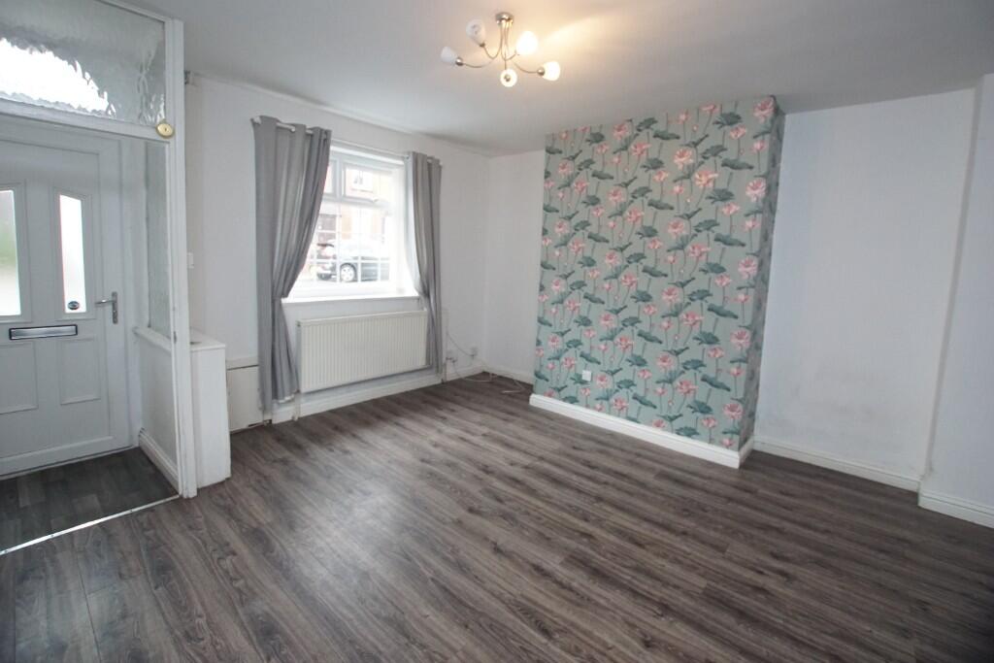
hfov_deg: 100.4
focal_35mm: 15
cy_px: 332
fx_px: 414
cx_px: 497
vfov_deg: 77.3
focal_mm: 10
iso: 1600
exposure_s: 1/160
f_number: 4
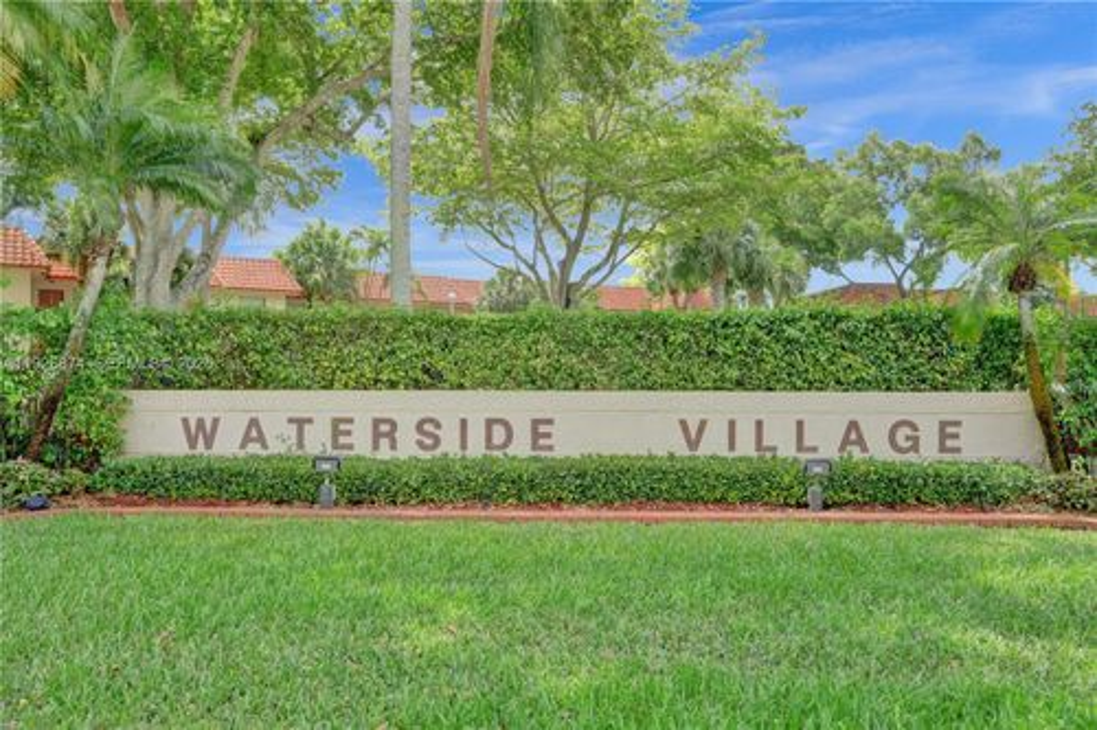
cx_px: 548
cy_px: 365
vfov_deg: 51.3
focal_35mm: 25
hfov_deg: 71.5
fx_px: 762
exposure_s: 1/320
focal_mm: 25
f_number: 14
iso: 1600
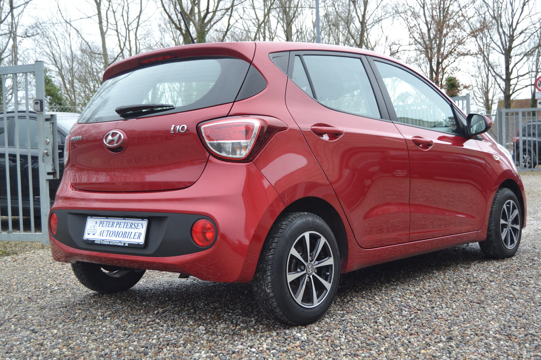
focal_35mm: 46
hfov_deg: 42.7
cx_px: 274
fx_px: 691
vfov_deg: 29.2
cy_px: 183
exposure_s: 1/125
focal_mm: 30
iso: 160
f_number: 5.6
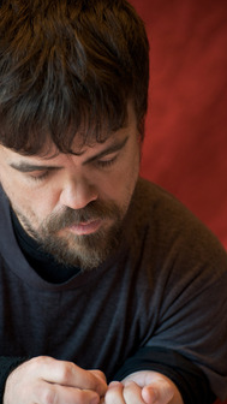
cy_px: 210
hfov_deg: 8.0
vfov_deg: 14.1
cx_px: 92
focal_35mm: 152
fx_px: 1627
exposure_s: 1/60
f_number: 4.8
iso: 1000
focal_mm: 122
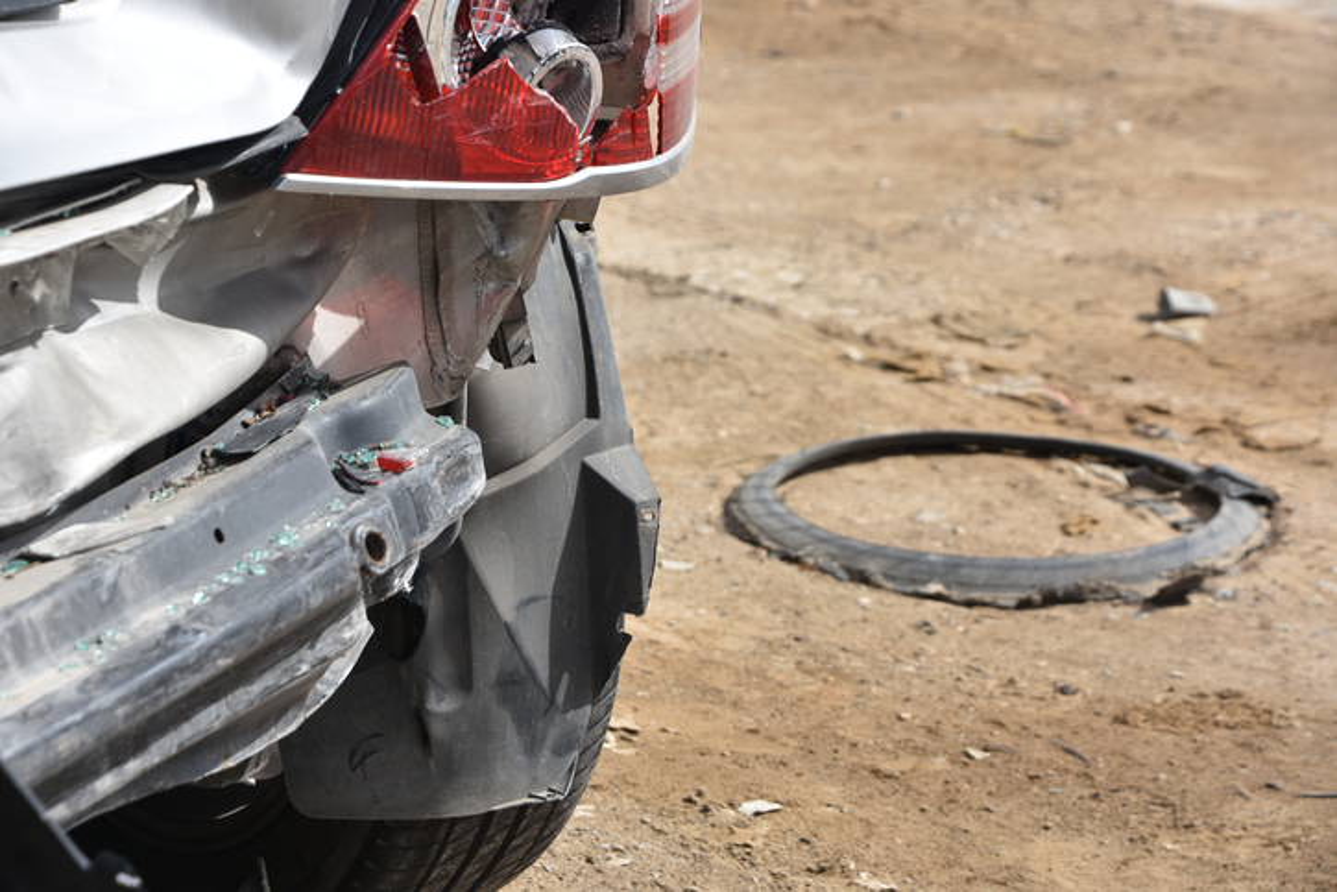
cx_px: 668
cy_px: 446
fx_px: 4736
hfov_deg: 16.1
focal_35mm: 128
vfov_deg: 10.8
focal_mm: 85
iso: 160
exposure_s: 1/500
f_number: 8
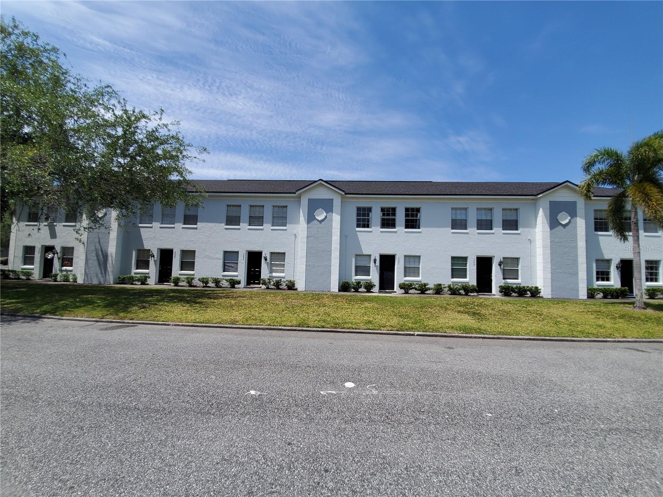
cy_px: 248
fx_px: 249
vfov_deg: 89.9
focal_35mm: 13
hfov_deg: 106.2
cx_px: 332
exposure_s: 1/1186
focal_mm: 1.8
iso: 50
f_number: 2.2
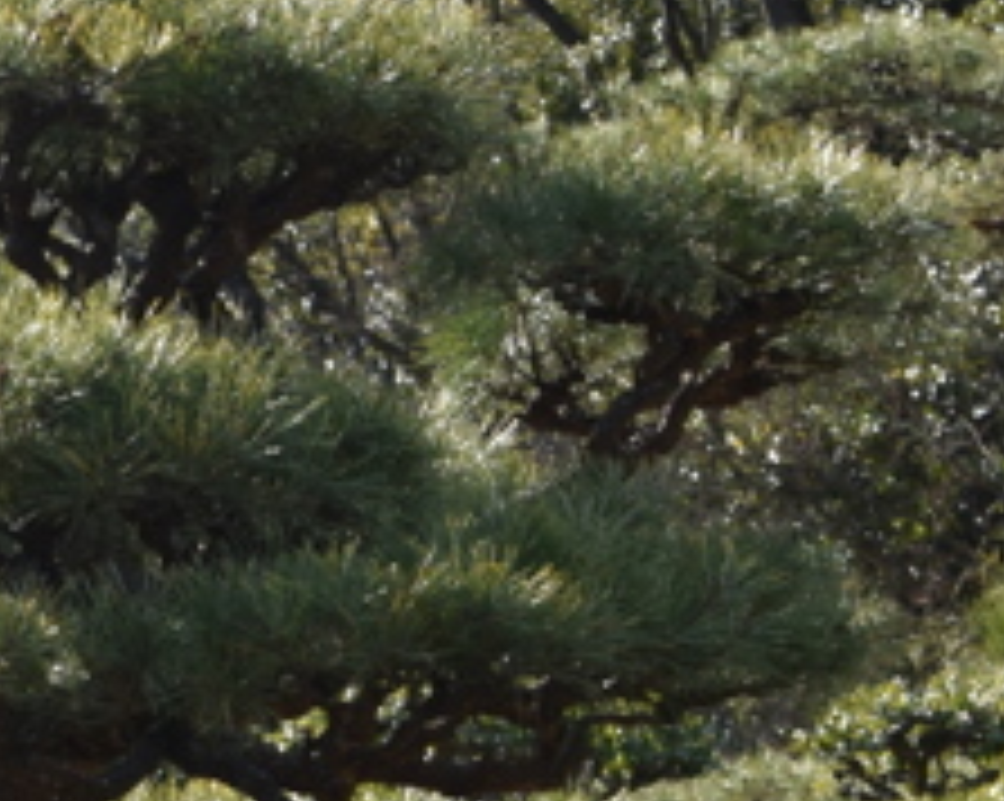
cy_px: 1332
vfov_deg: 4.3
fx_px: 10574
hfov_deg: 5.4
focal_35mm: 356
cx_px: -671
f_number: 10
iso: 100
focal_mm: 55
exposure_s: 1/125
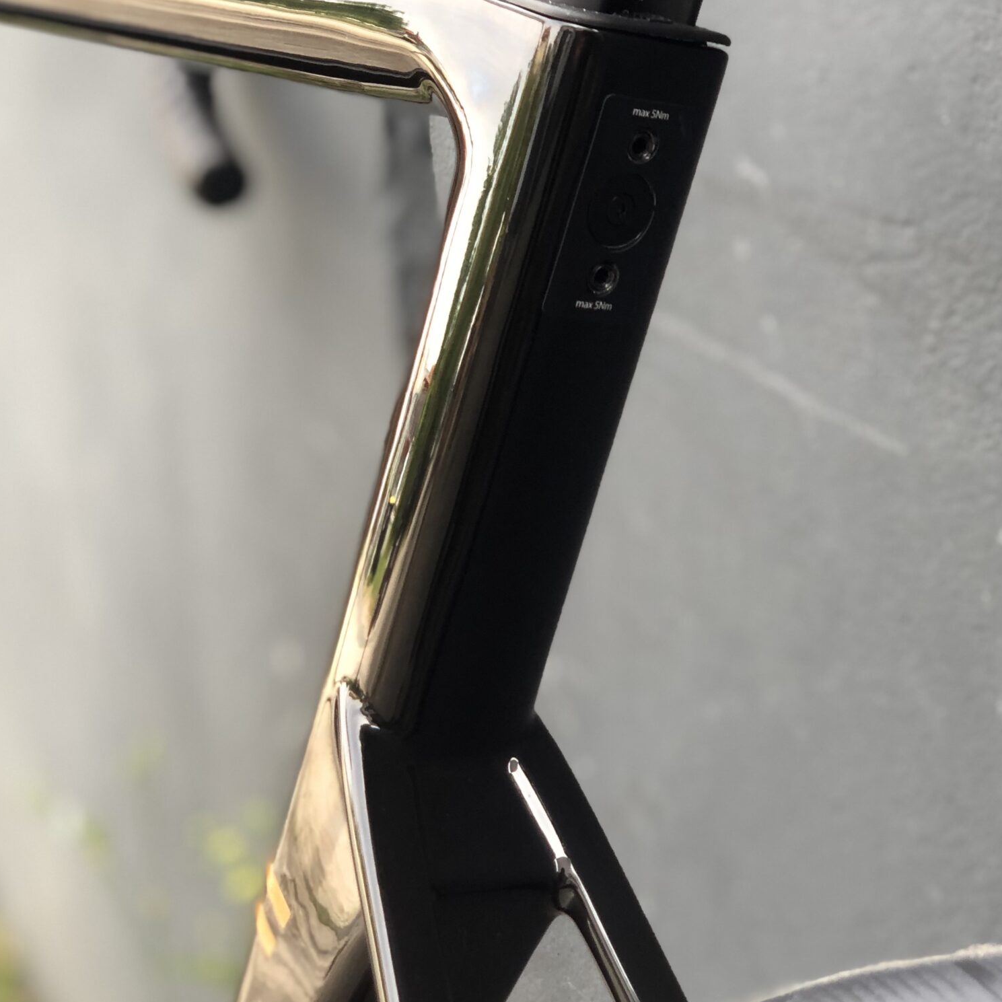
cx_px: 487
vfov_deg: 21.9
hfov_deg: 21.9
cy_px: 452
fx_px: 2587
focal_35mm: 79
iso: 25
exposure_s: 1/60
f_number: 2.4
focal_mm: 6
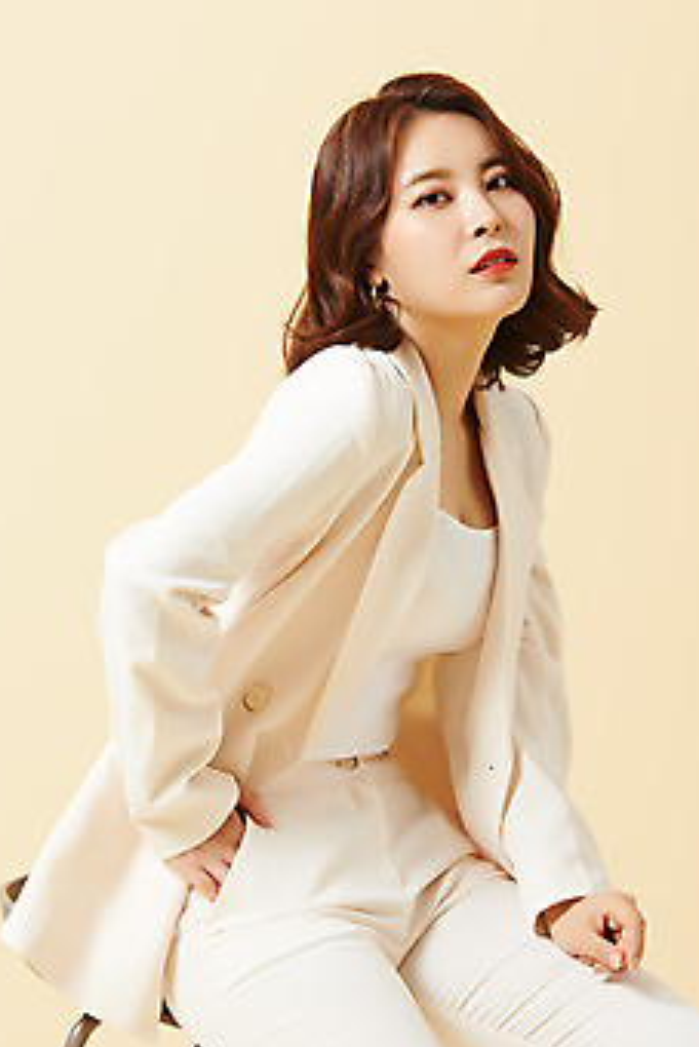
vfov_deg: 9.7
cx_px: 368
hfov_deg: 6.5
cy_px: 514
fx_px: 6168
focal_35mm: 212
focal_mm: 180
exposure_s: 1/125
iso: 100
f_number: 16
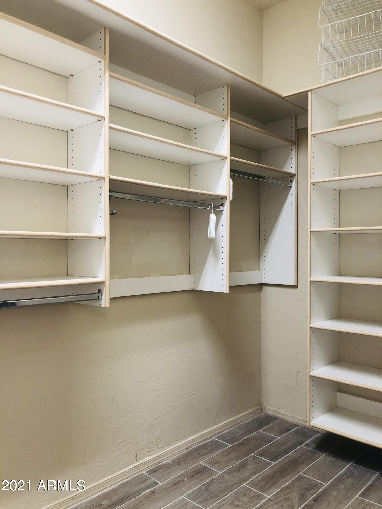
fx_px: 412
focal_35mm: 28
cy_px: 254
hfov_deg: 49.7
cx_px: 191
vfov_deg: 63.4
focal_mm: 4
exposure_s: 1/30
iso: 40
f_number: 1.8
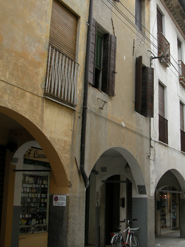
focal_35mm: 47
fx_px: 335
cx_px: 117
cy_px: 94
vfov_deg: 40.2
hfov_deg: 30.8
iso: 100
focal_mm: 9
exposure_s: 1/84.5
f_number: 3.5
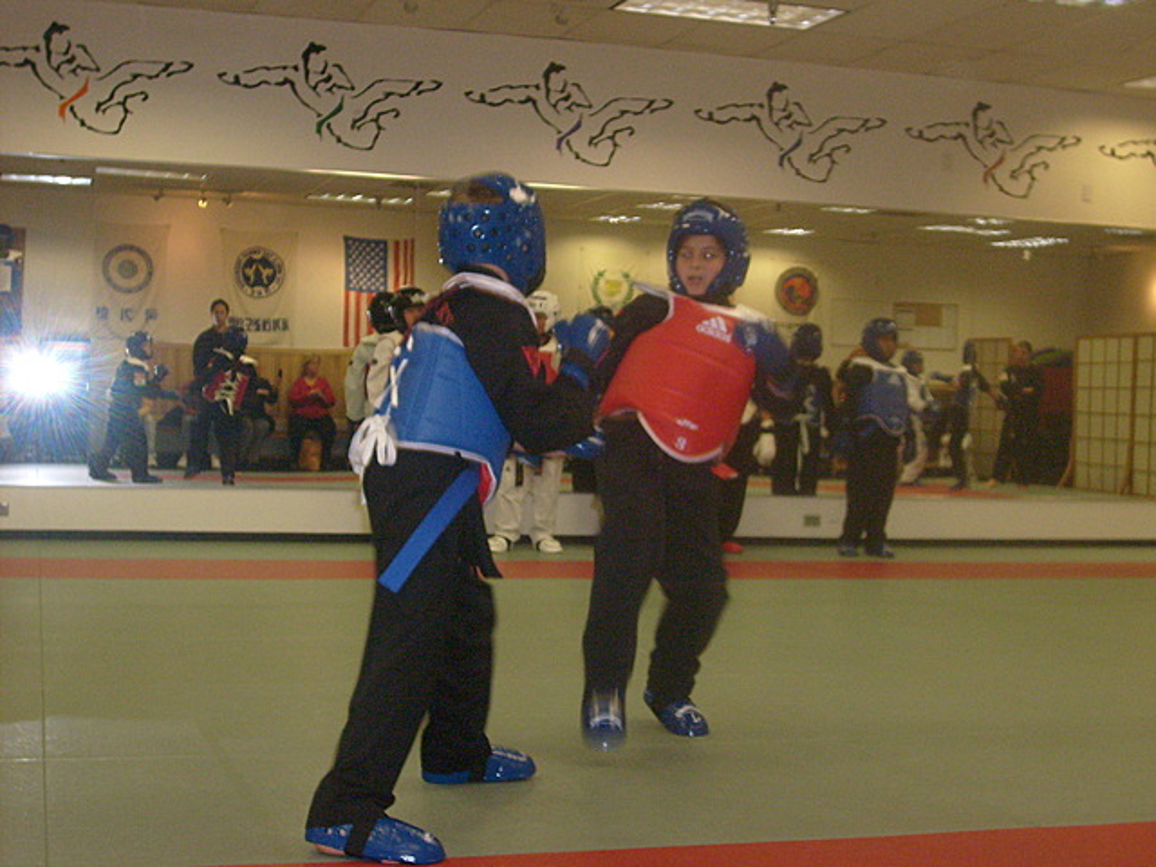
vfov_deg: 28.0
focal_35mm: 52
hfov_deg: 36.8
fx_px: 1737
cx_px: 578
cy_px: 434
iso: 160
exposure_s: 1/60
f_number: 3.3
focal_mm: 8.7
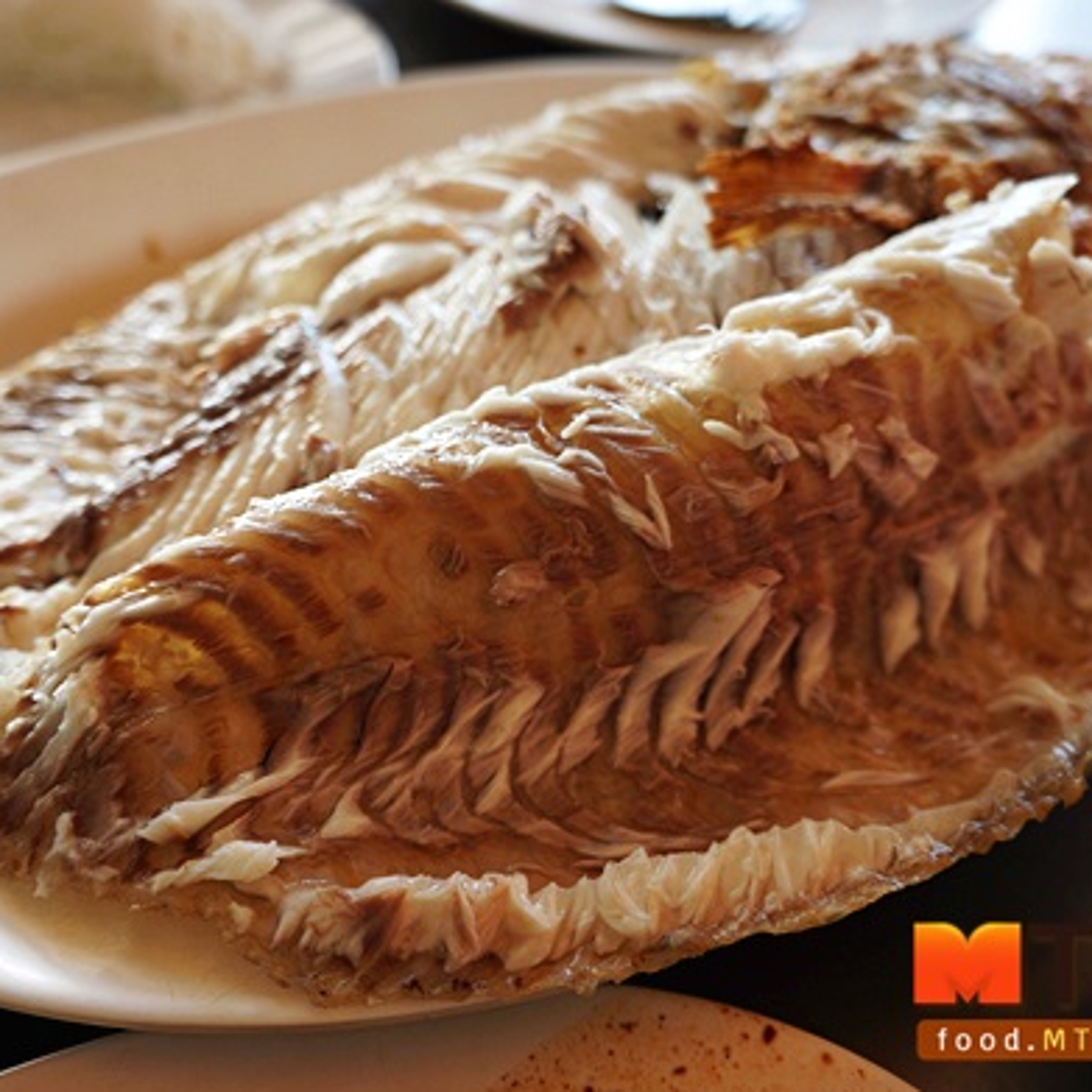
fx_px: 1535
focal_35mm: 43
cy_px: 547
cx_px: 472
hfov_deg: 39.1
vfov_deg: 39.2
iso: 100
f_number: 4
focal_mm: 22
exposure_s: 1/60
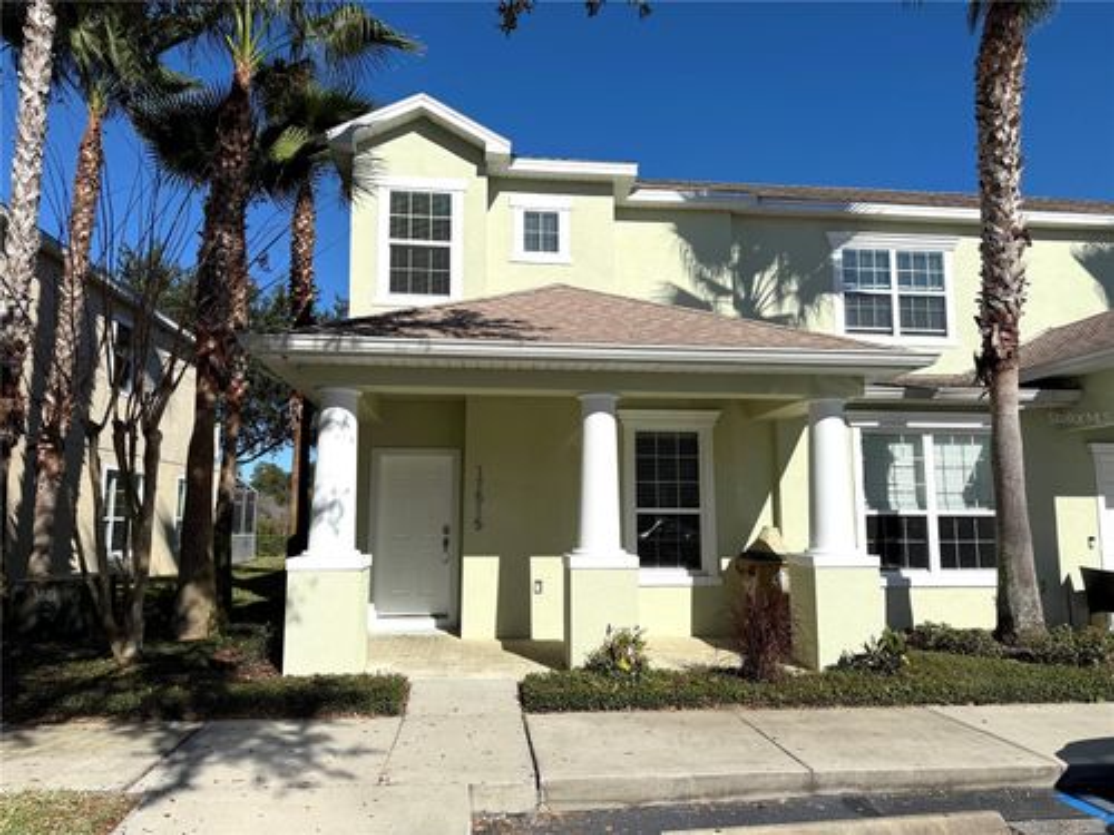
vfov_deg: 56.8
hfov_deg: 71.6
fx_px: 772
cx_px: 557
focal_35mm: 24
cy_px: 418
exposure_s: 1/10309
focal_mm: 6.76
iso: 80
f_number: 1.78
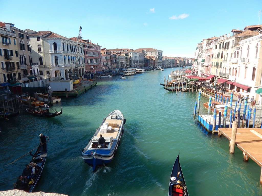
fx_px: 174
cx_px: 131
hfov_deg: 73.9
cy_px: 98
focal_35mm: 23
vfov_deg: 58.9
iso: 125
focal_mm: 4
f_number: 3
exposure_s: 1/800
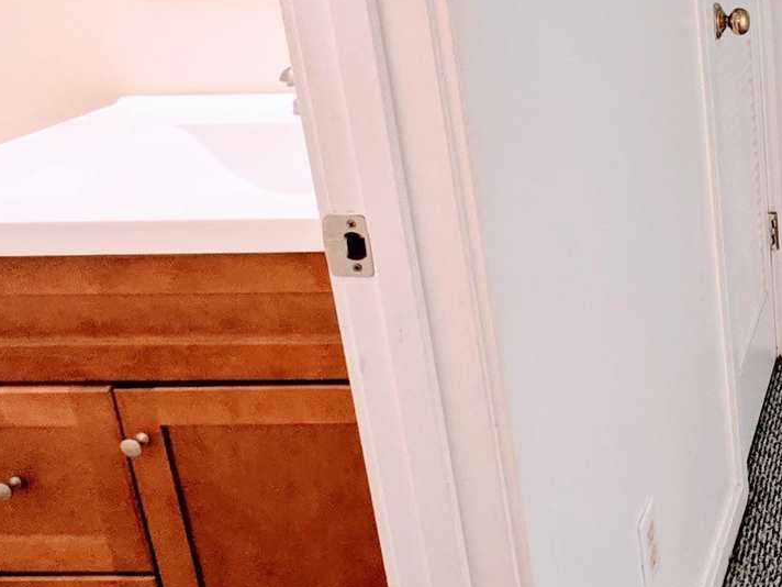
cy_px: 134
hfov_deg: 34.2
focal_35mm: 46
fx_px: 1039
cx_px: 908
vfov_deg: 30.9
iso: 57
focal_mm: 2.22
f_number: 2.2
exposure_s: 1/24
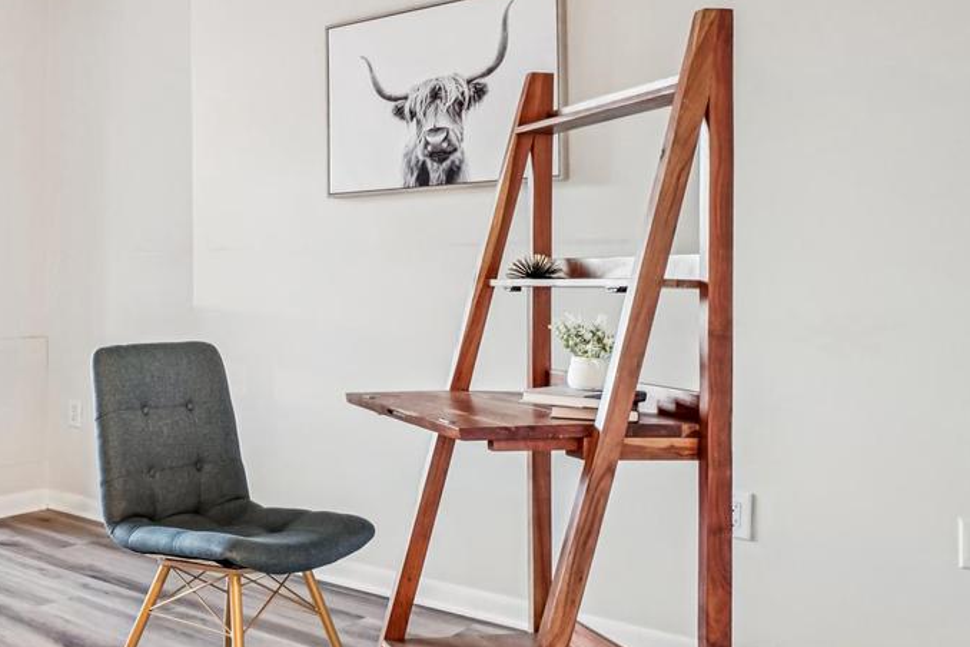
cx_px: 60
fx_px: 945
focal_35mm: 35
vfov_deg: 37.7
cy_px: 285
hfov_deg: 47.6
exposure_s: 1/3.33
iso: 500
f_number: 8
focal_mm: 11
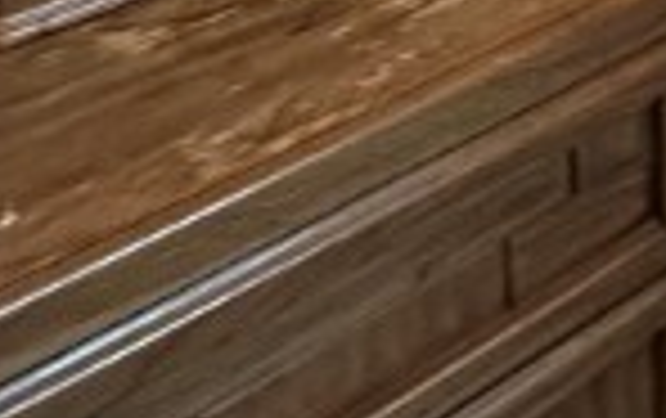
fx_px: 1400
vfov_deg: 12.0
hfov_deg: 20.8
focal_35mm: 77
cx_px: 1112
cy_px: -710
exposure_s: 1/60
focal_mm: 2.22
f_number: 2.2
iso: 800
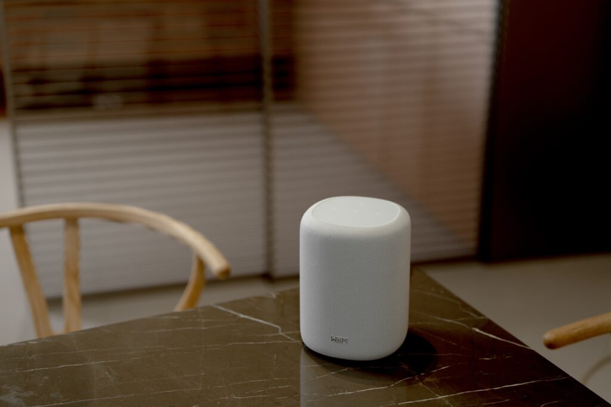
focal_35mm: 58
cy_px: 204
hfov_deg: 34.5
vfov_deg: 23.4
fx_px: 984
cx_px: 306
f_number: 2
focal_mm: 58
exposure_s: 1/400
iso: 200
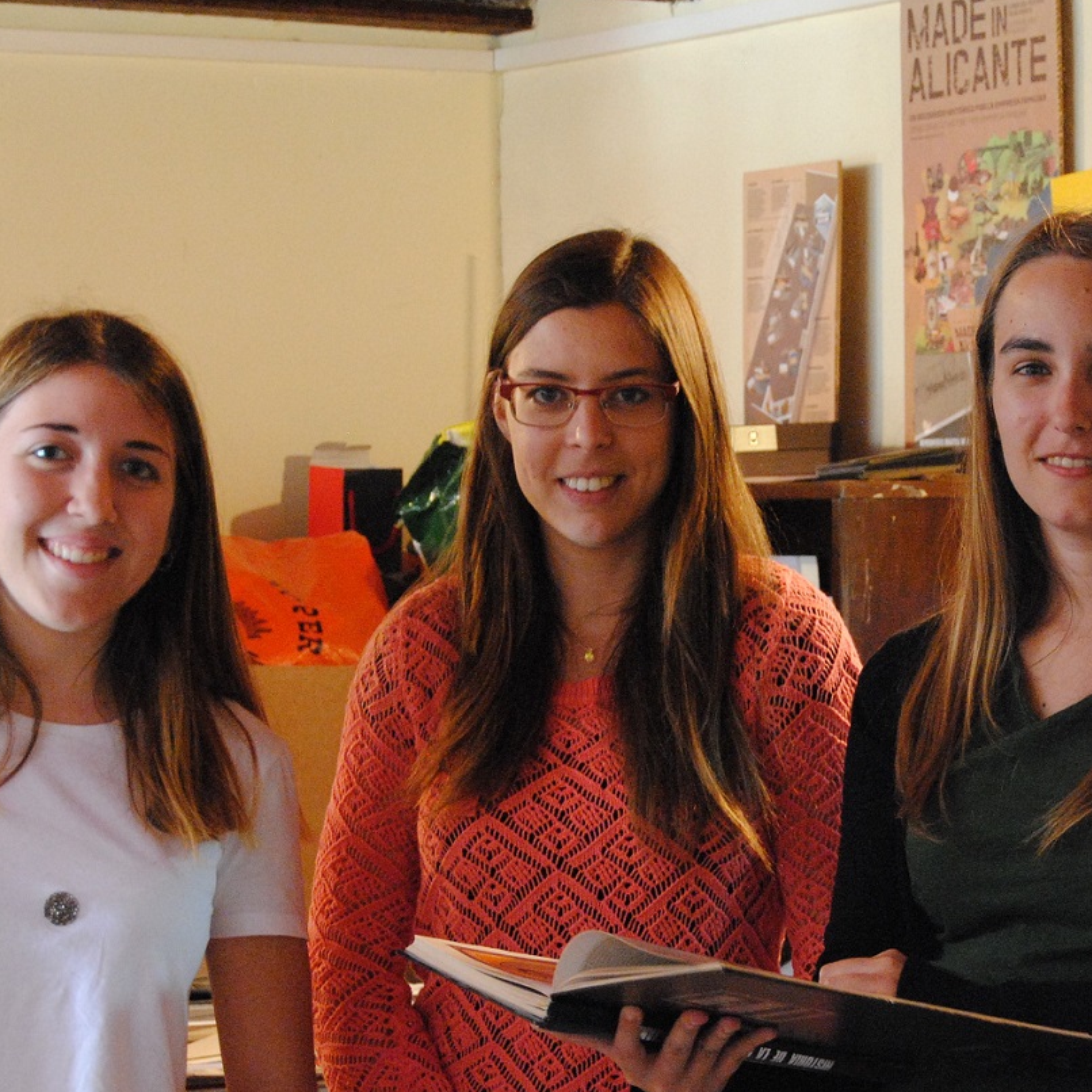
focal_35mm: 97
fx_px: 3462
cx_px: 847
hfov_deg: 17.8
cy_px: 598
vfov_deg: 17.9
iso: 1600
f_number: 5.3
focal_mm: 46
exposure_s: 1/10
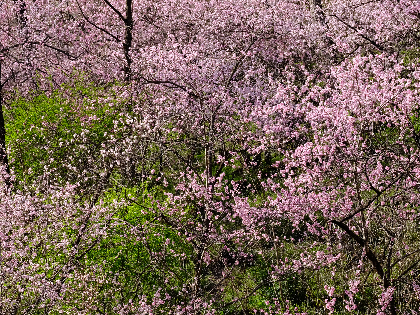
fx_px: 2718
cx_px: 95
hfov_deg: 8.8
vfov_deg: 6.6
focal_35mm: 224
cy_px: 155
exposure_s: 1/160
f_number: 11
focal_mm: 120
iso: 400
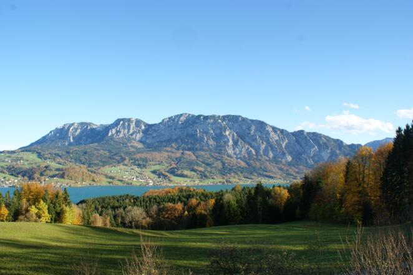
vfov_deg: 47.8
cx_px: 206
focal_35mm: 27
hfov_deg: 67.4
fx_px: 309
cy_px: 138
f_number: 9
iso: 100
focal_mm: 18
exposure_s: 1/80
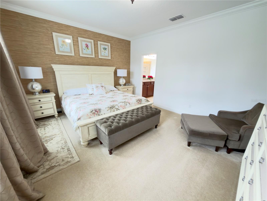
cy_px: 100
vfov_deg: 85.7
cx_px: 134
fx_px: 108
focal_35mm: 14
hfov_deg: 102.1
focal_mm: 2.22
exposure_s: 1/24
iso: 250
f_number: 2.2
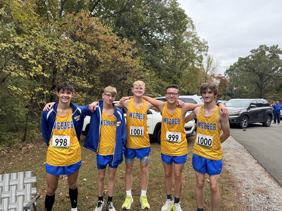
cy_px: 106
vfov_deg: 56.8
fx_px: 196
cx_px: 141
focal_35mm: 24
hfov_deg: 71.6
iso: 80
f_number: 1.78
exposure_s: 1/448
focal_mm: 6.76
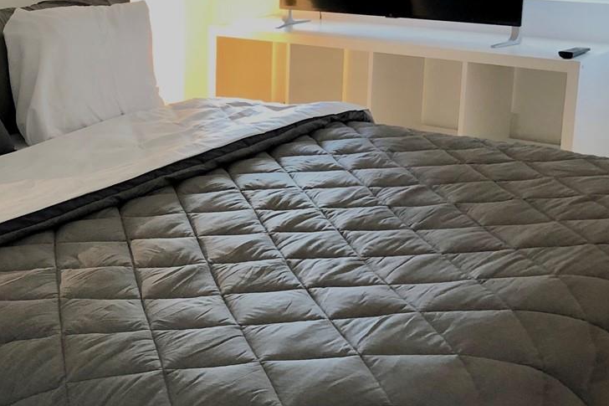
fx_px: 1082
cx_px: 132
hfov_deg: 30.7
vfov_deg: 21.2
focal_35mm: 64
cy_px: 199
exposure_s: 1/15
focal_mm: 4
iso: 64
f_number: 1.8
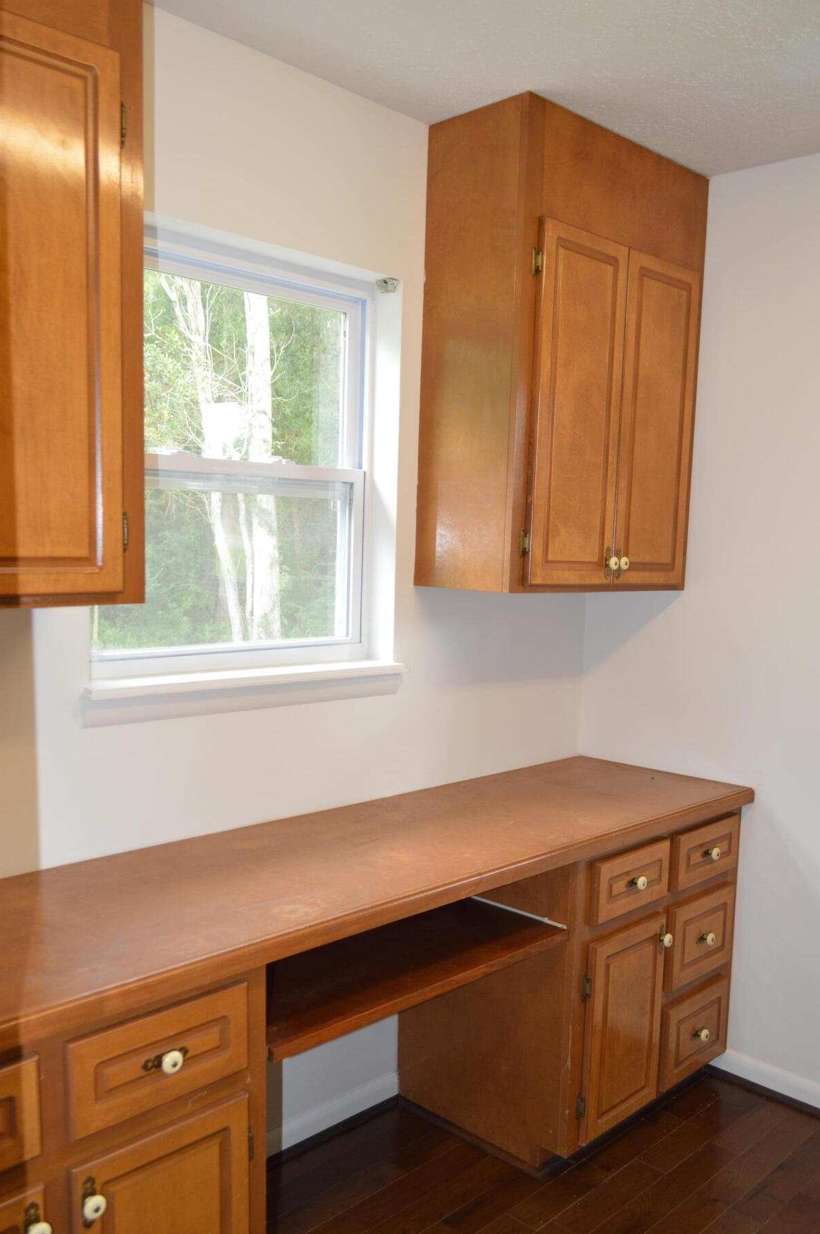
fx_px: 1027
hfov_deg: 43.5
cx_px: 425
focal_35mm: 30
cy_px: 677
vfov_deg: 61.9
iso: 400
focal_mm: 18
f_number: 4
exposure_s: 1/60
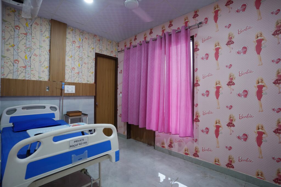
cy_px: 94
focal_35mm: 17
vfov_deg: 70.5
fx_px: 133
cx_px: 140
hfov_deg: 93.3
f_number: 3.2
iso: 800
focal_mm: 17
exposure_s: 1/80
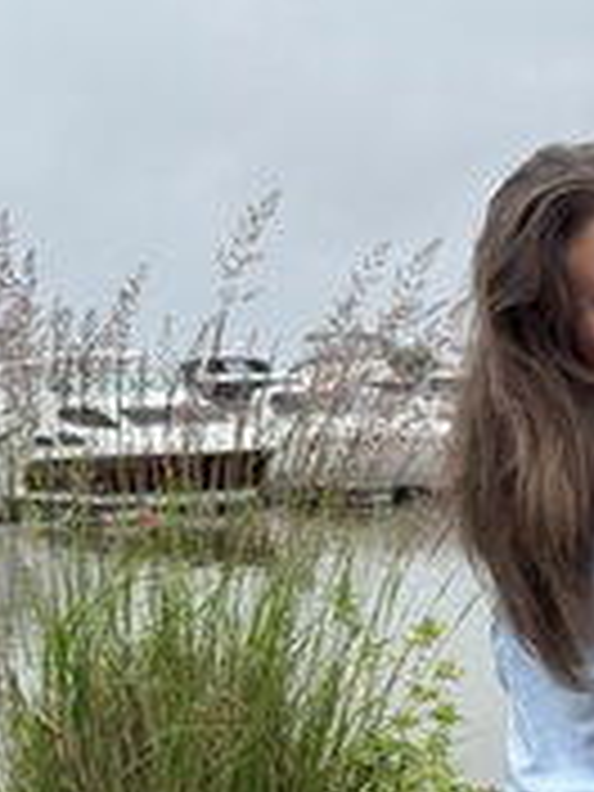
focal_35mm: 68
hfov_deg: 20.6
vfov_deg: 28.1
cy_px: 608
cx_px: 659
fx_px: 1556
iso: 80
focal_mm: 6.76
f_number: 1.78
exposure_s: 1/1156
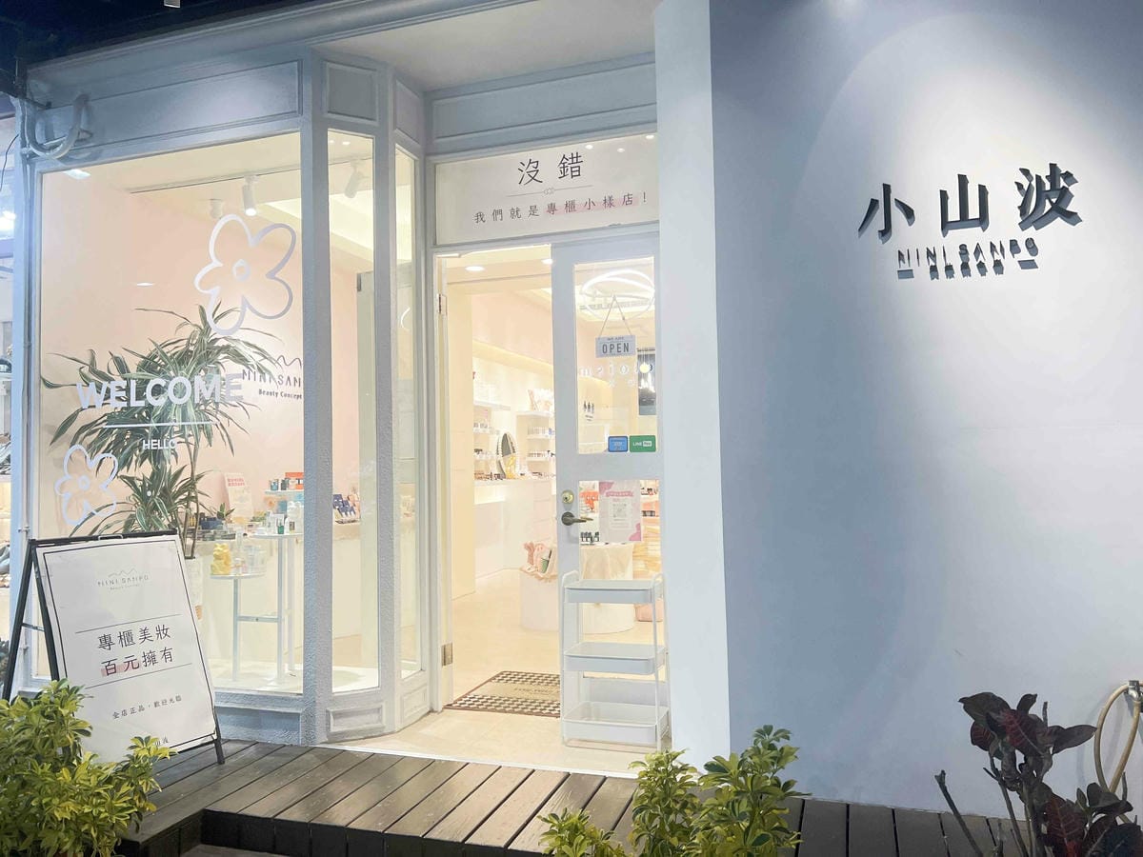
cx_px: 572
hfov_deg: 67.3
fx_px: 859
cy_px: 428
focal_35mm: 26
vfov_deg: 53.1
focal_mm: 5.7
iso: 125
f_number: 1.5
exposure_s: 1/120
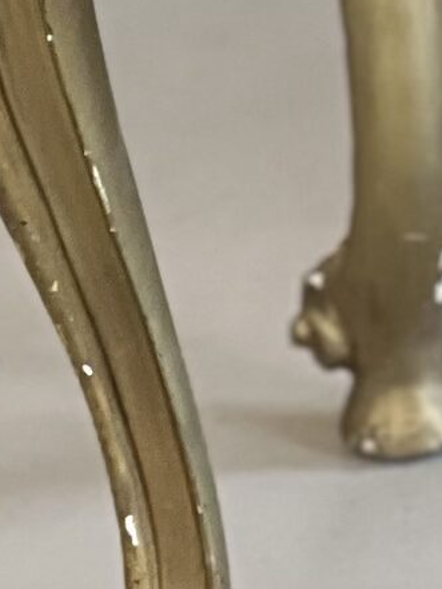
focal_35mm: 447
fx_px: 7606
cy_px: -991
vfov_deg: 4.3
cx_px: 1120
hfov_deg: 3.3
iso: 200
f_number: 2.8
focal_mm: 9
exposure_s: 1/40
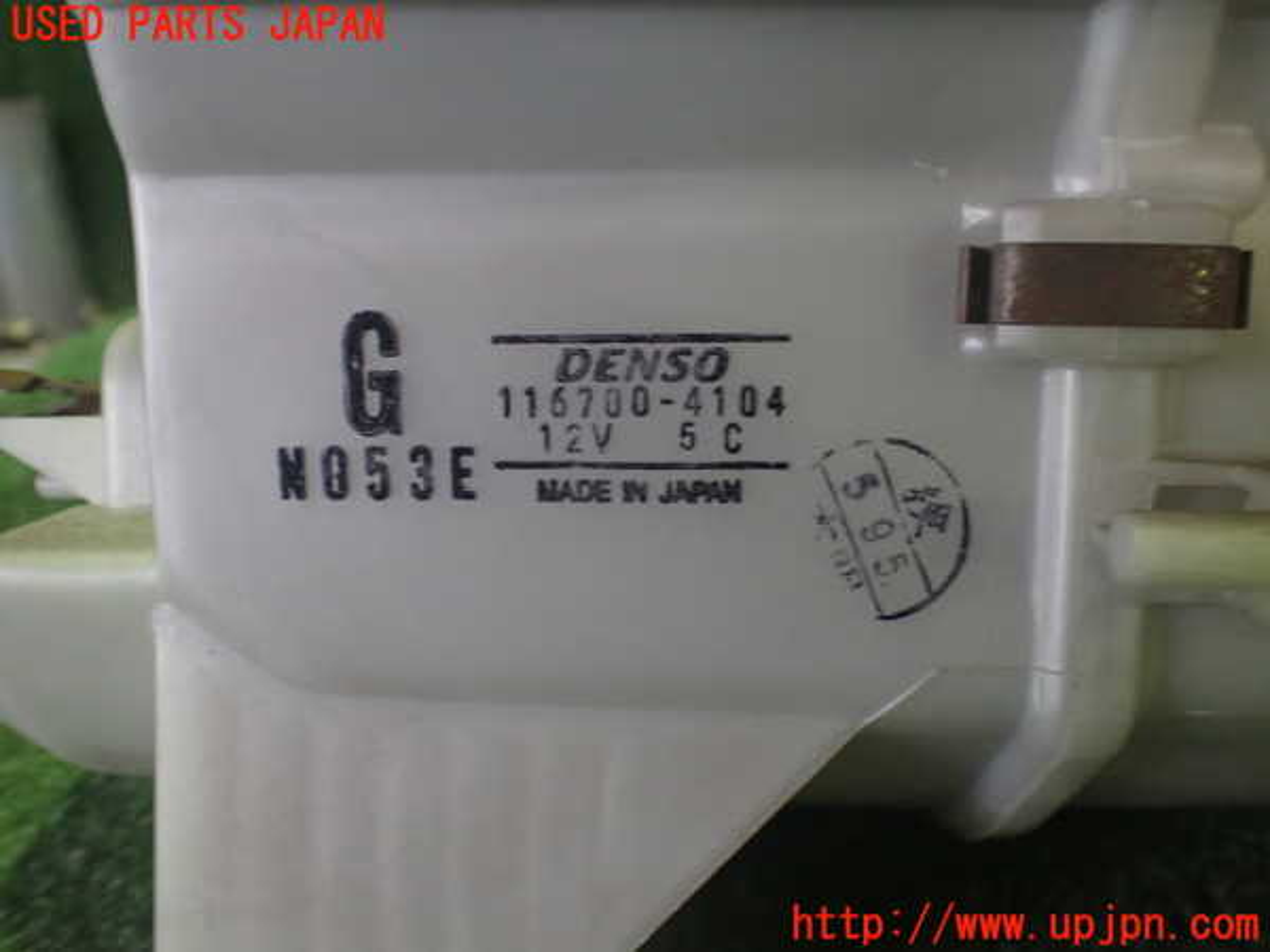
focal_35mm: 30
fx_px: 1101
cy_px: 476
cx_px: 635
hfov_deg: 60.0
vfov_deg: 46.8
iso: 800
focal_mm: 5.4
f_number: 2.3
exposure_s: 1/40
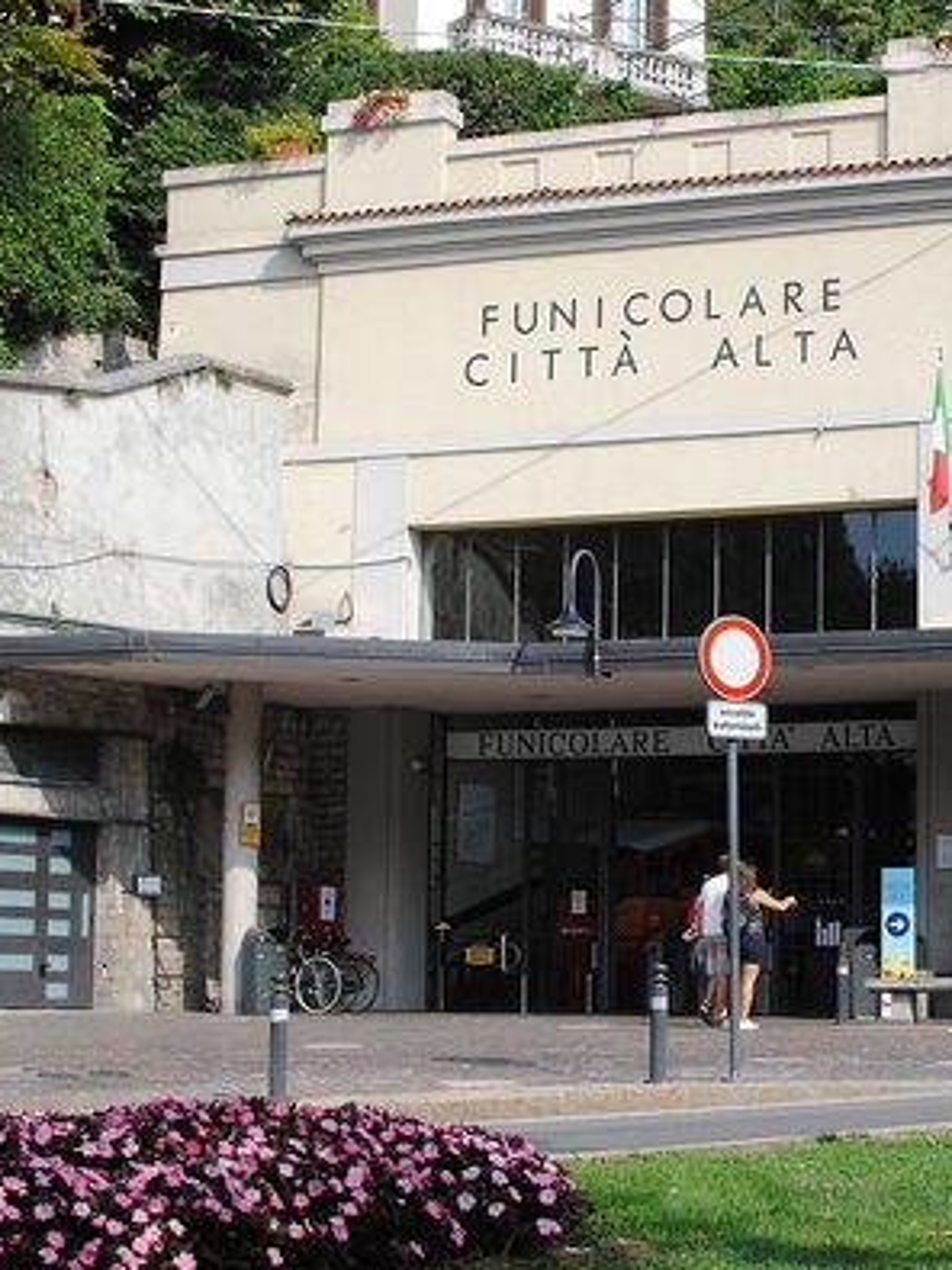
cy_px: 640
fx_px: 2815
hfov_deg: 19.0
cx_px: 801
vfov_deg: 25.4
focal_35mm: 77
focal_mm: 35
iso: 100
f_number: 7.1
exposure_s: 1/200
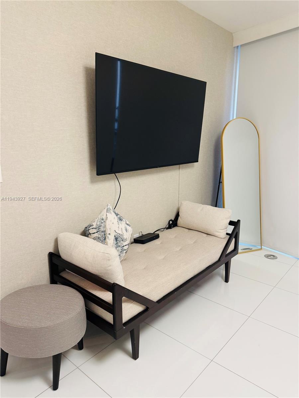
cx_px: 150
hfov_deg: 56.8
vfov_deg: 71.6
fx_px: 276
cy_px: 199
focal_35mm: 24
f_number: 1.78
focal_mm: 6.76
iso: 250
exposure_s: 1/60
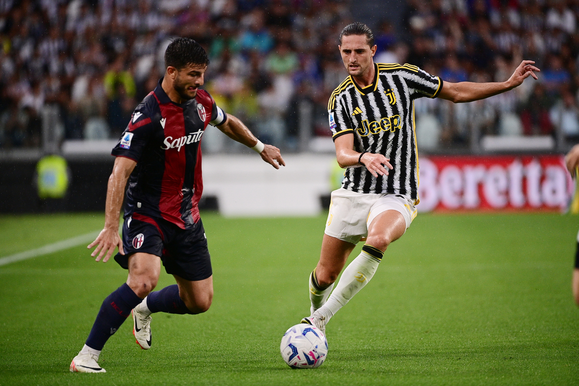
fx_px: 6432
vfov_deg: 3.4
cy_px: 193
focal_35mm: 400
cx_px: 290
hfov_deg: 5.2
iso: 2500
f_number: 4
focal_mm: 400
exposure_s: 1/1250
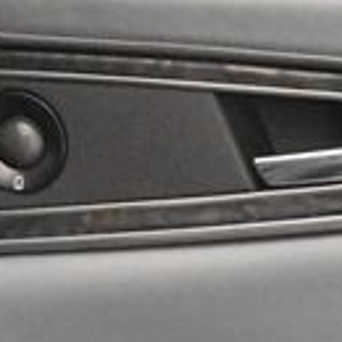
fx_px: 1632
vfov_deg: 11.4
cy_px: 529
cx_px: 571
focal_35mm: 146
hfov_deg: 11.3
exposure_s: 1/60
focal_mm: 35
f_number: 11
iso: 32000
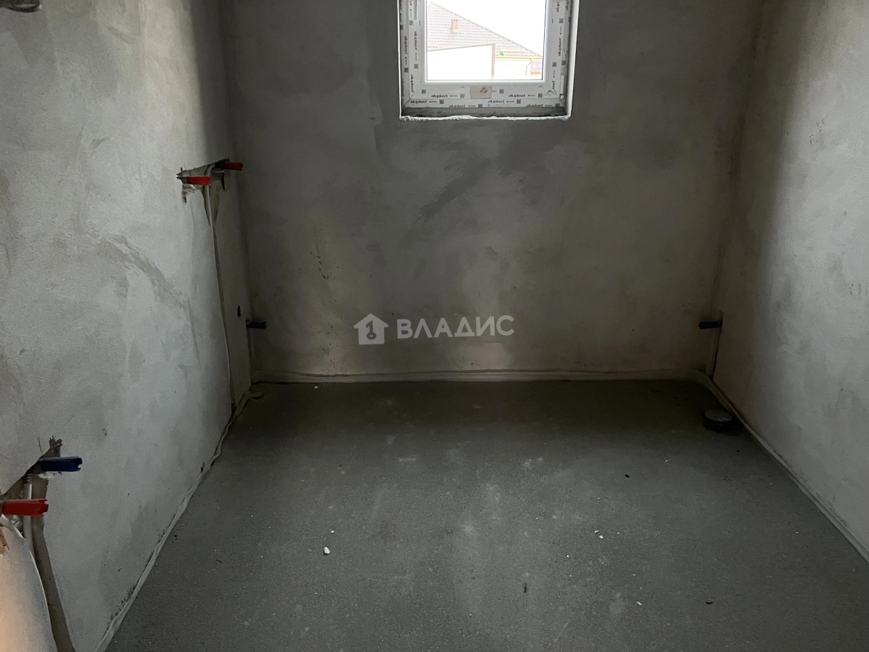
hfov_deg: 67.3
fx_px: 653
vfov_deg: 53.1
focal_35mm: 26
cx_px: 434
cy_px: 326
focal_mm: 5.7
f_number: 1.5
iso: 800
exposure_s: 1/30
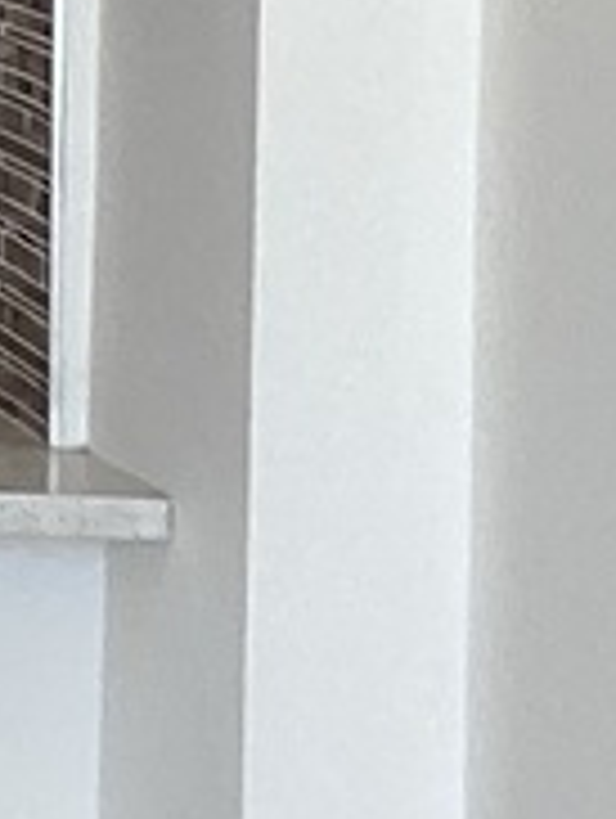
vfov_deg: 8.0
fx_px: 5800
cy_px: -234
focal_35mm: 245
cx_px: -1272
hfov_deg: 5.7
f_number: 2.4
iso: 50
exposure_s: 1/120
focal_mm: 3.3
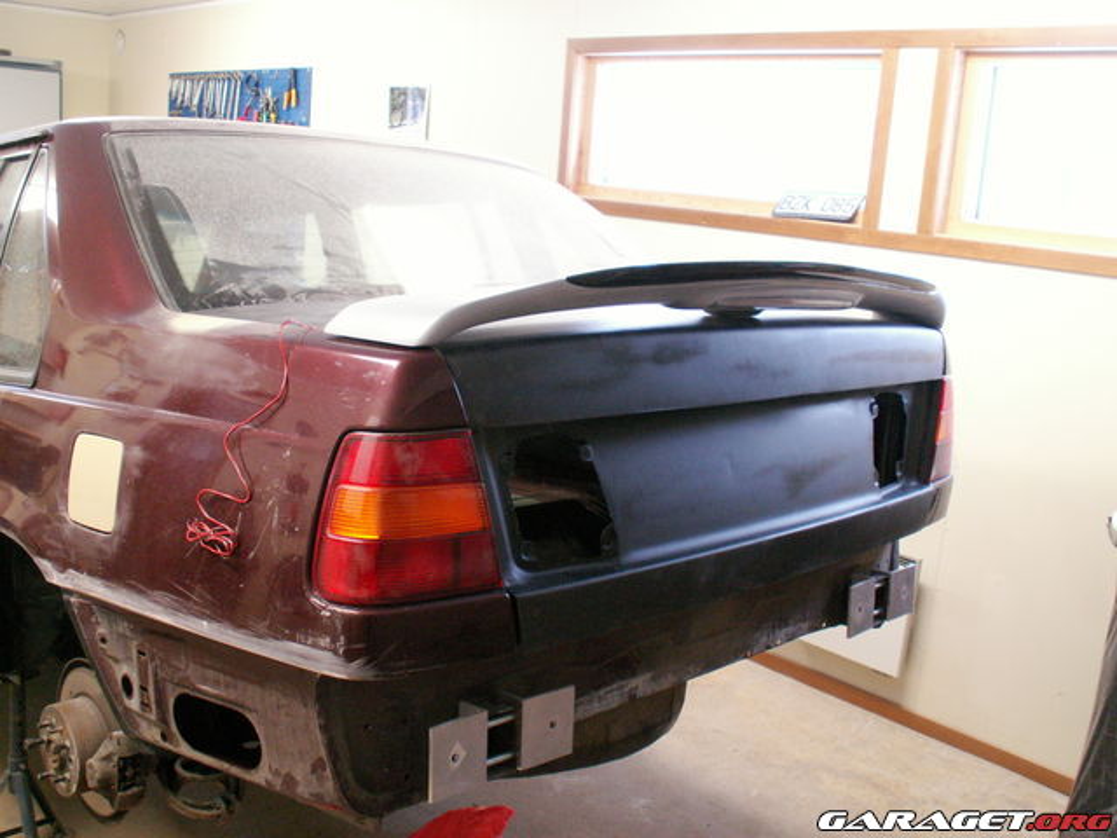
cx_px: 558
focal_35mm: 35
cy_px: 419
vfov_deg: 40.7
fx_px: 1129
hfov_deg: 52.6
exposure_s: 1/8
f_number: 2.8
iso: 160
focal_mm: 5.86
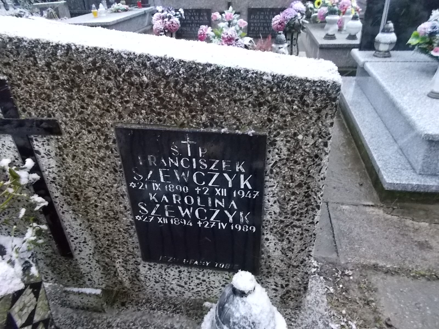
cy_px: 164
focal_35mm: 26
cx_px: 220
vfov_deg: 53.1
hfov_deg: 67.3
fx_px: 330
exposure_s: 1/50
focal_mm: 4.6
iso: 400
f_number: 3.2
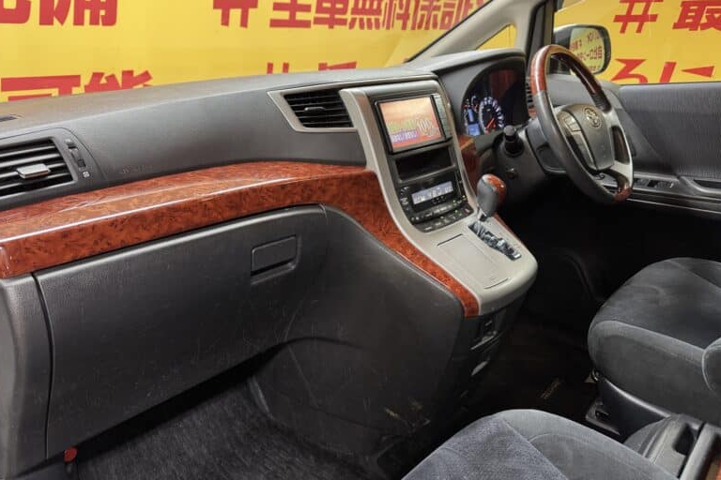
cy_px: 206
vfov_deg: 49.4
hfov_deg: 69.4
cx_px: 348
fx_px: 521
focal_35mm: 26
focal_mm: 6.76
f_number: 1.78
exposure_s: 1/50
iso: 200
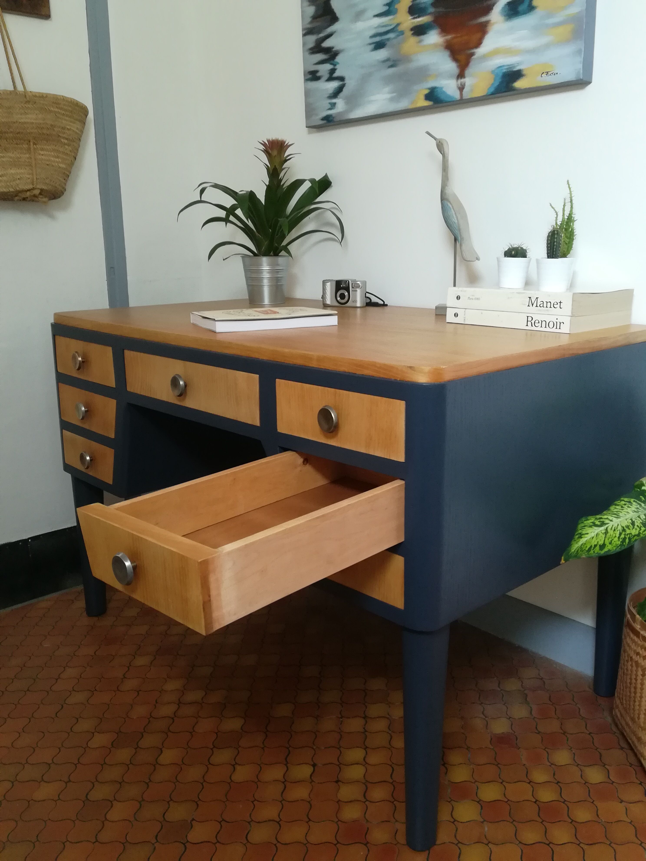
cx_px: 323
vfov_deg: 60.0
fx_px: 746
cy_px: 430
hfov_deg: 46.8
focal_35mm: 30
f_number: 2.2
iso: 200
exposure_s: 1/33.3
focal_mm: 3.83
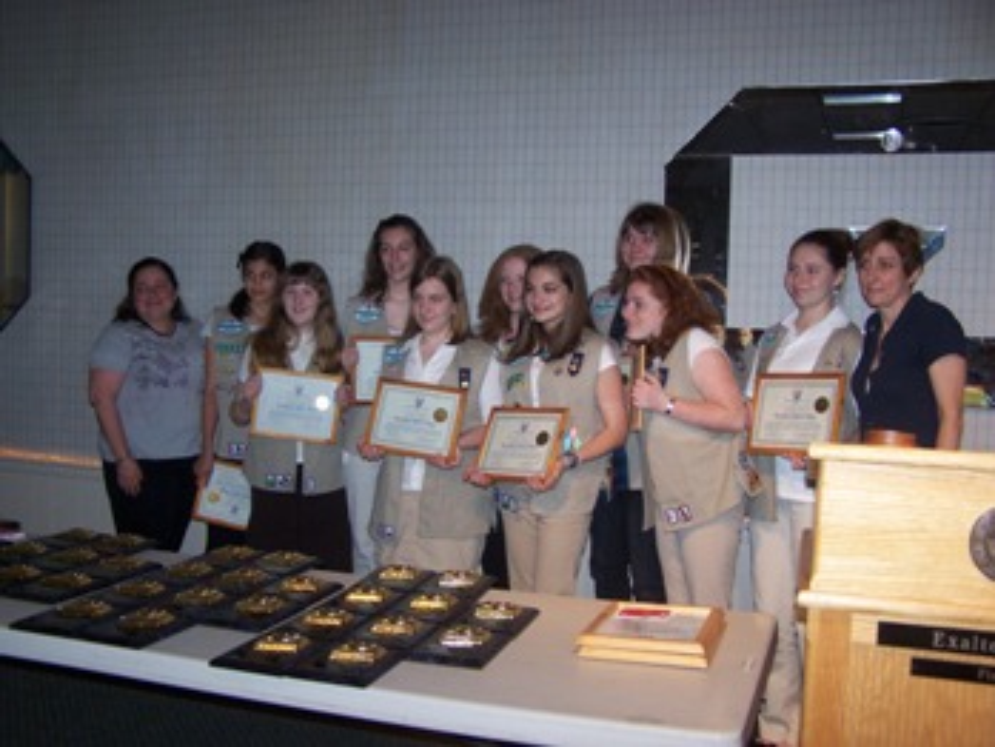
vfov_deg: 37.7
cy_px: 374
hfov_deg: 49.0
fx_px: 1093
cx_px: 498
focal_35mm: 38
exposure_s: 1/60
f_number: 2.8
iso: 140
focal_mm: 6.3
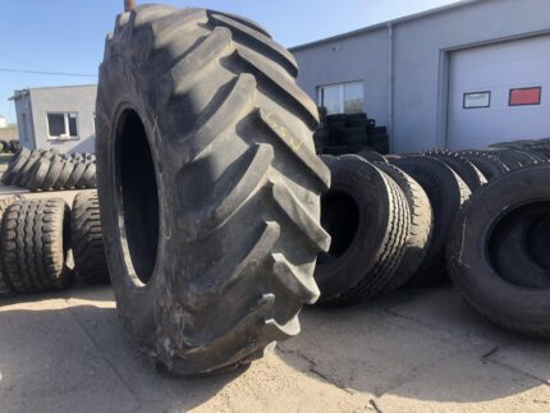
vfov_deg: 49.8
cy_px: 206
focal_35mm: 28
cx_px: 275
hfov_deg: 63.4
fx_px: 445
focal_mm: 3.99
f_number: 1.8
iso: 20
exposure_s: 1/366
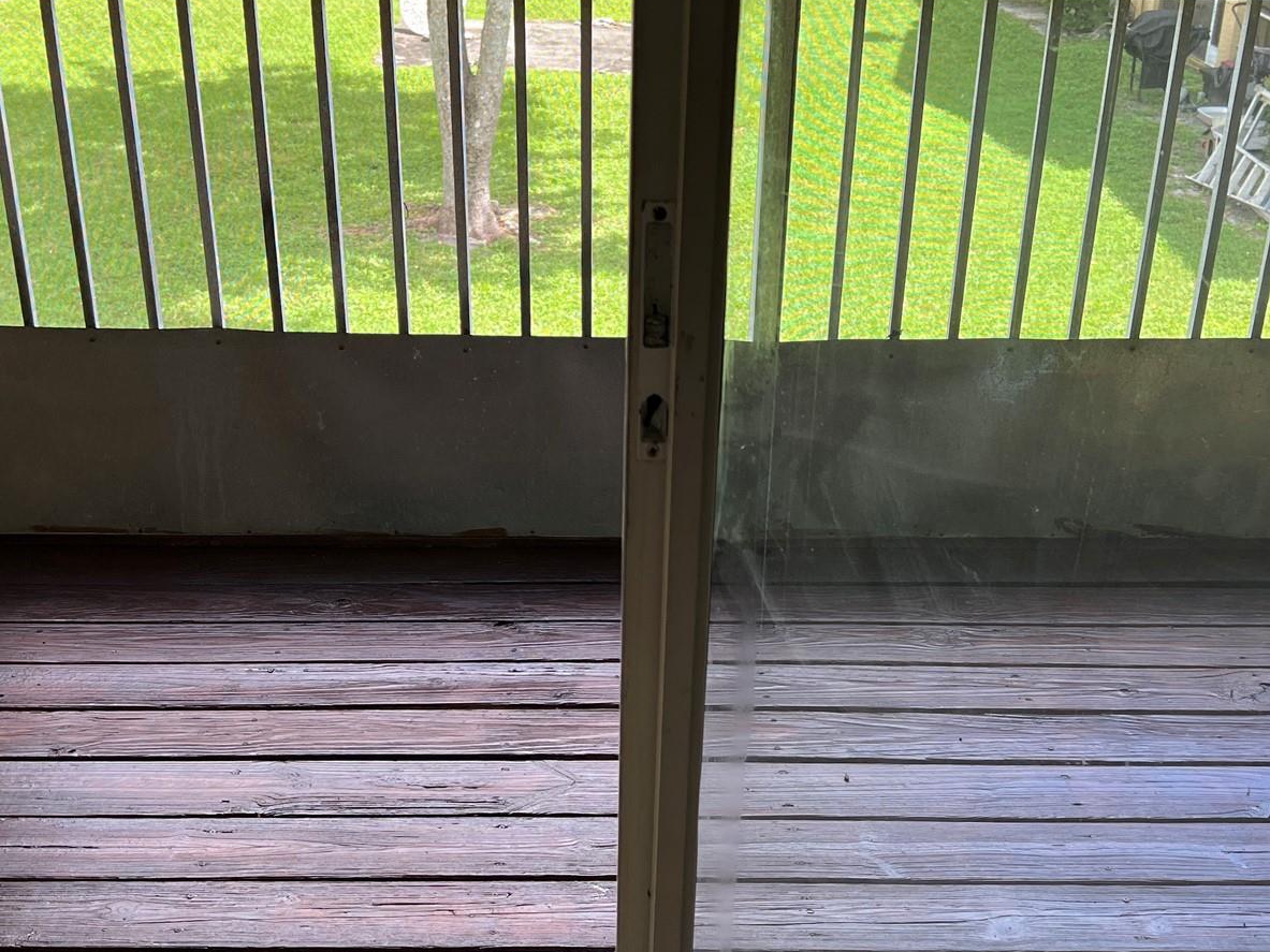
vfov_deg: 32.2
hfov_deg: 42.1
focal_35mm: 45
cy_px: 470
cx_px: 636
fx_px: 1651
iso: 40
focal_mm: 5.7
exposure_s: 1/245
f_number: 1.5
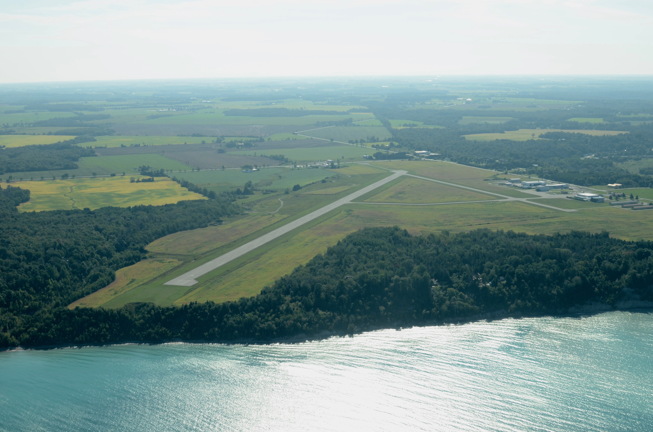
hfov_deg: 37.9
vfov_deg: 25.6
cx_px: 326
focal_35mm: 52
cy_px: 216
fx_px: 950
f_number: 14
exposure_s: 1/320
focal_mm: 35
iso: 400
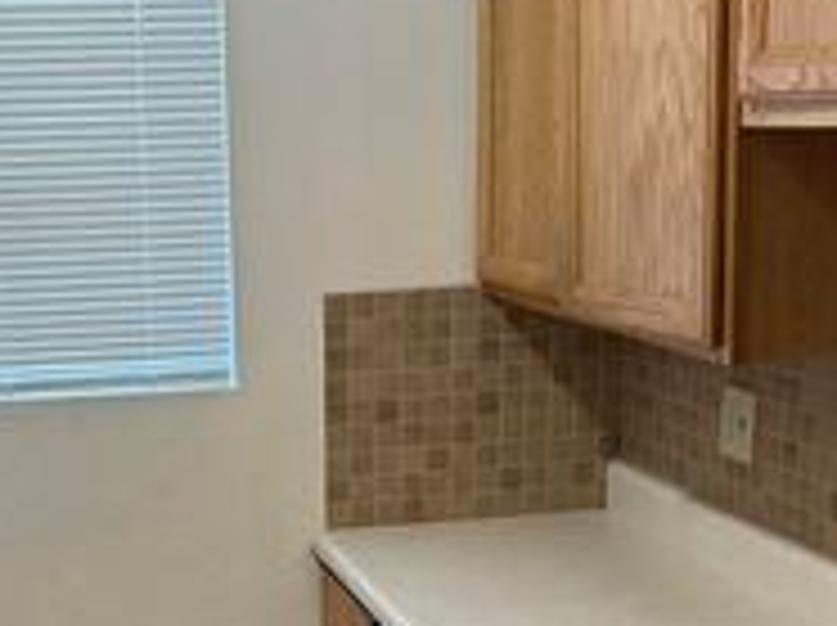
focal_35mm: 70
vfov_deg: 20.3
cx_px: 238
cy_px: 633
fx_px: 1690
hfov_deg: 27.5
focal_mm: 5.96
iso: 250
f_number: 1.6
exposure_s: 1/60
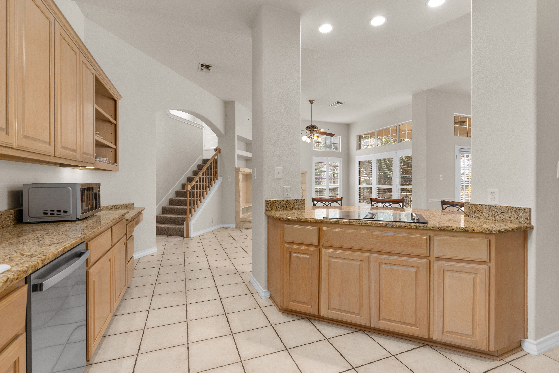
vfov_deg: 73.7
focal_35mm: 16
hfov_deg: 96.7
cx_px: 280
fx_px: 248
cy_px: 186
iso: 320
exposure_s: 1/6
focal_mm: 16
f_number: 7.1
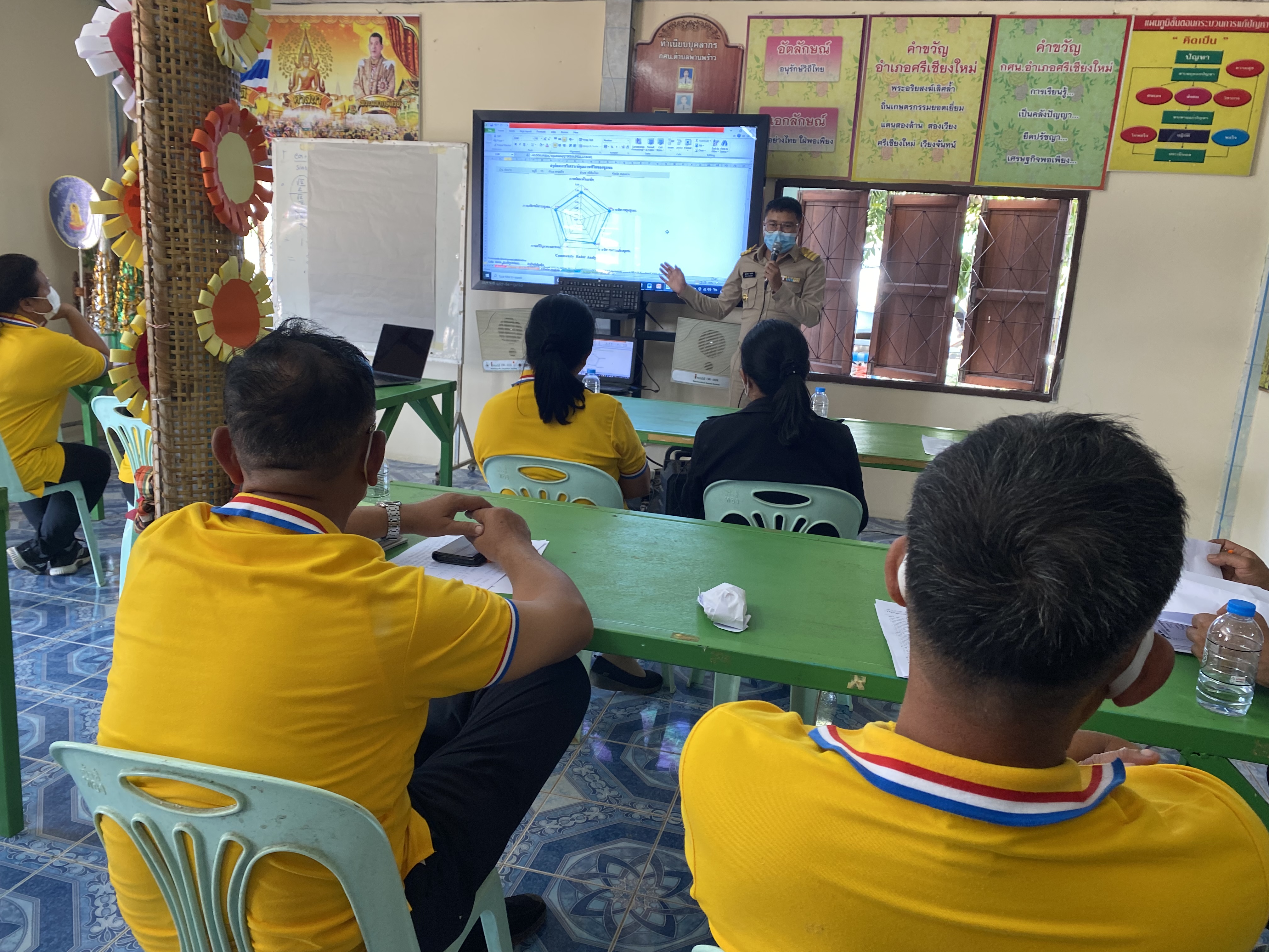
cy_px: 476
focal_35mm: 26
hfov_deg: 67.3
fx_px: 953
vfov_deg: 53.1
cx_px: 634
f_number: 1.8
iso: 100
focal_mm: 4.25
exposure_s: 1/50
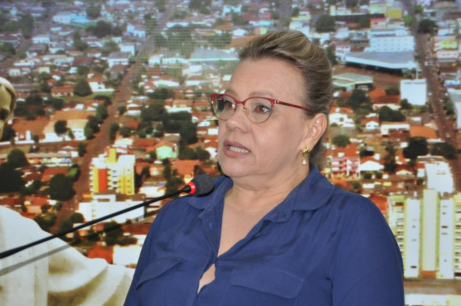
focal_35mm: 147
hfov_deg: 14.0
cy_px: 160
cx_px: 232
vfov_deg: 9.3
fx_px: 1880
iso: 800
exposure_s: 1/60
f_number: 5.6
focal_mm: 90
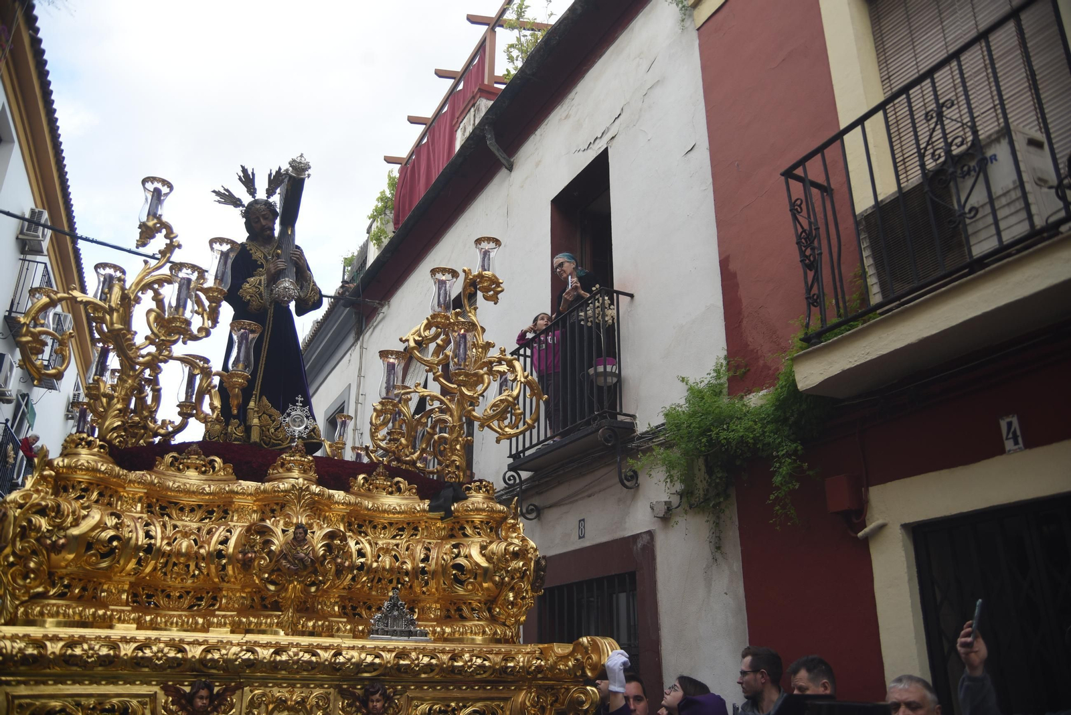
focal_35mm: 29
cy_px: 358
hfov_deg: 63.6
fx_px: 863
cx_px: 536
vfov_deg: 45.0
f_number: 5.6
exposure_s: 1/320
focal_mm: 29
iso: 250
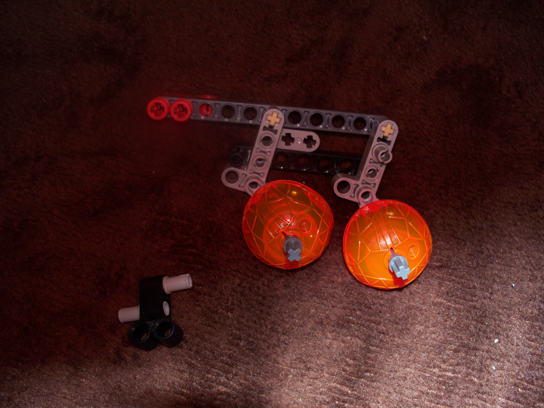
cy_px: 204
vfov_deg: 40.7
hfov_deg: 52.6
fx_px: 550
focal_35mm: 35
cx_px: 272
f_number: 2.8
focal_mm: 7.54
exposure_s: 1/30
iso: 80
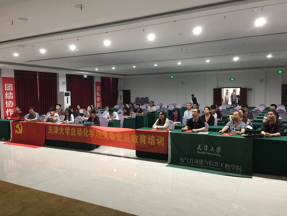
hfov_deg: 61.7
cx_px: 144
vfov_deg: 48.2
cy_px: 108
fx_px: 240
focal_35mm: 29
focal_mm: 4.15
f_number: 2.2
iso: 125
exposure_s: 1/10
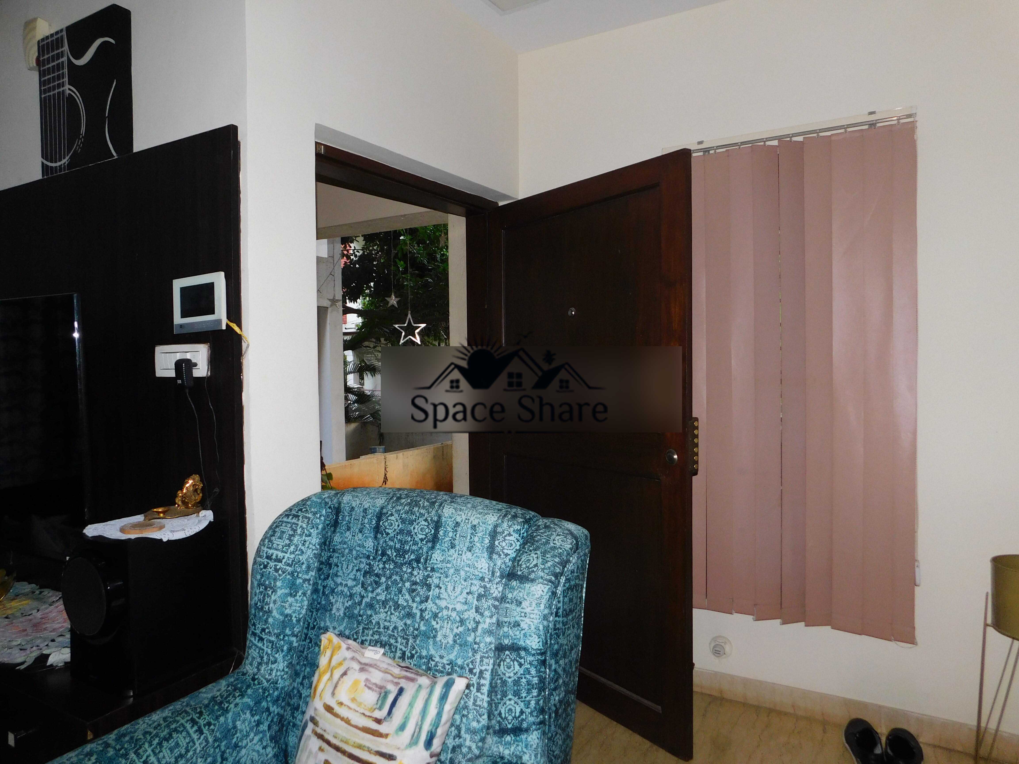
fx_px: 677
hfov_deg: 73.9
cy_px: 382
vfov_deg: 58.9
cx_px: 510
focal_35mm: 23
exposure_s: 1/30
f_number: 3
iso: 200
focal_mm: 4
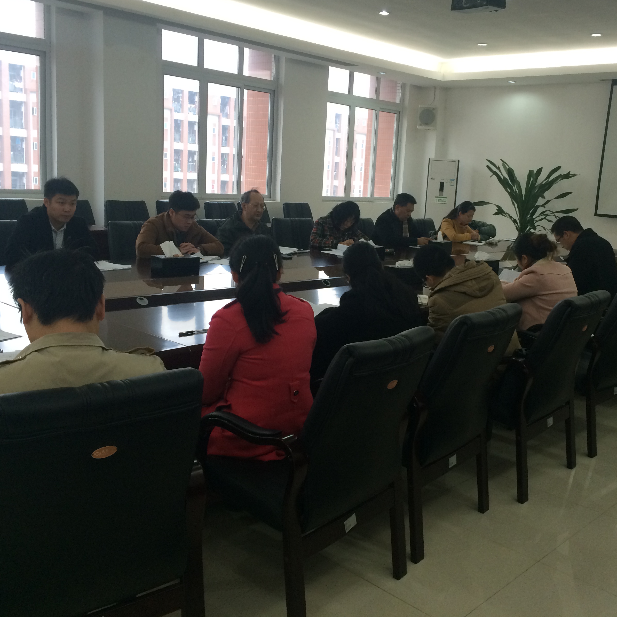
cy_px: 302
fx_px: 706
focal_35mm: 35
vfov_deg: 47.2
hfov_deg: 47.0
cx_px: 363
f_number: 2.2
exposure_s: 1/30
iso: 50
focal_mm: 4.15
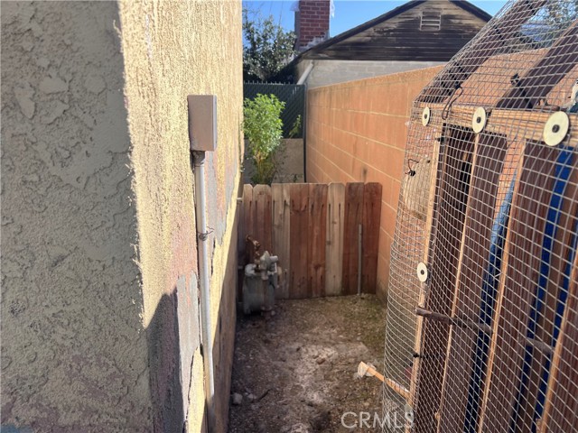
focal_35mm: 26
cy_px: 216
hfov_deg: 67.3
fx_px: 434
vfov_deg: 53.1
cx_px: 289
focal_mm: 5.7
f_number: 1.5
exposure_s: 1/2915
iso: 50
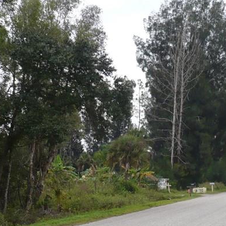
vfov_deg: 21.1
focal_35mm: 81
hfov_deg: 21.3
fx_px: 598
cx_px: 150
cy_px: 190
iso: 100
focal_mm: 5.8
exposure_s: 1/320
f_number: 2.8
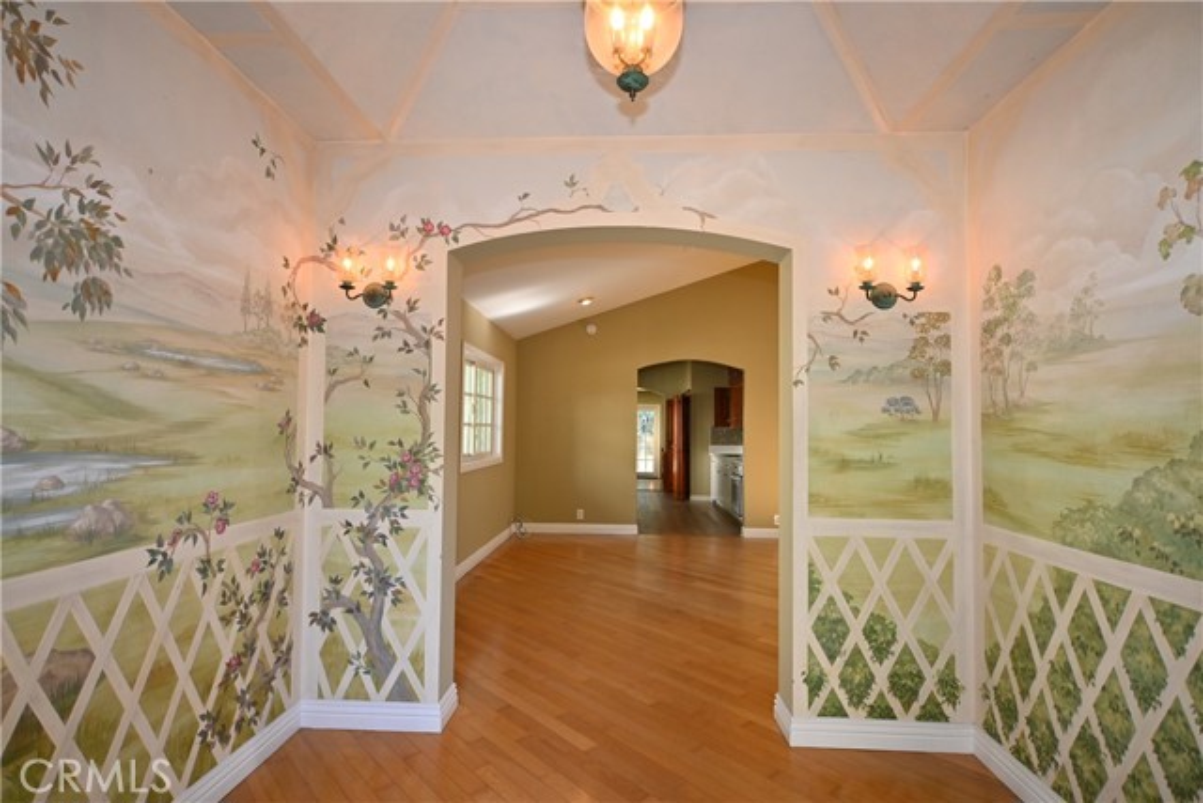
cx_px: 602
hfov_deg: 90.0
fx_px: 602
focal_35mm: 18
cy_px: 402
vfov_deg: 67.4
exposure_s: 1/60
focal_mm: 12
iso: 200
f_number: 4
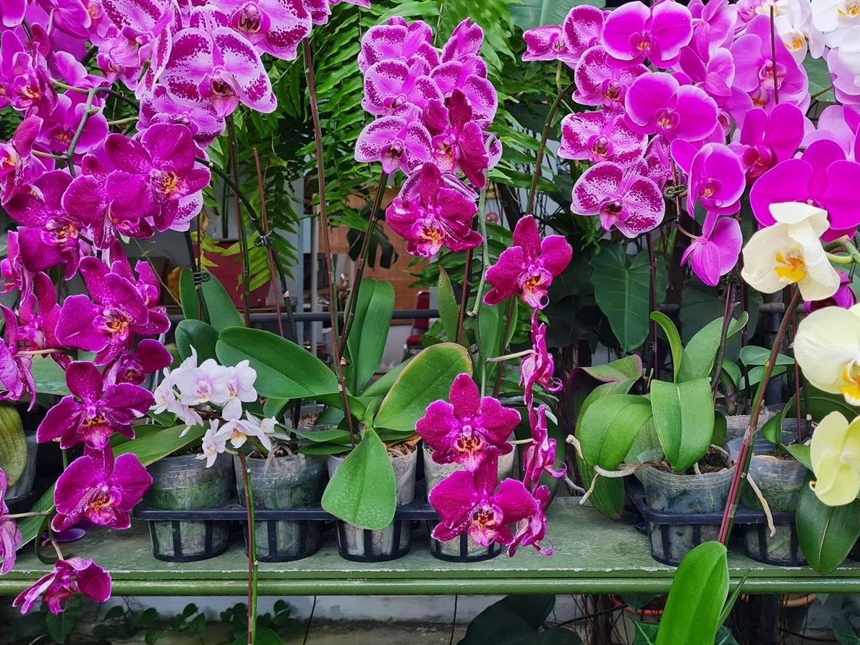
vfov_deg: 40.5
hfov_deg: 52.5
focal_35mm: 35
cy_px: 260
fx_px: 869
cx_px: 492
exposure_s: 1/100
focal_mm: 5.4
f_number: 1.8
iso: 80
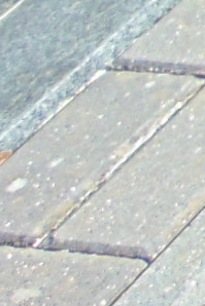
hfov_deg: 4.4
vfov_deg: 7.9
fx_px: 1928
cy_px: -595
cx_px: 1278
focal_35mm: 226
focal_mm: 4.5
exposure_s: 1/250
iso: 80
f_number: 3
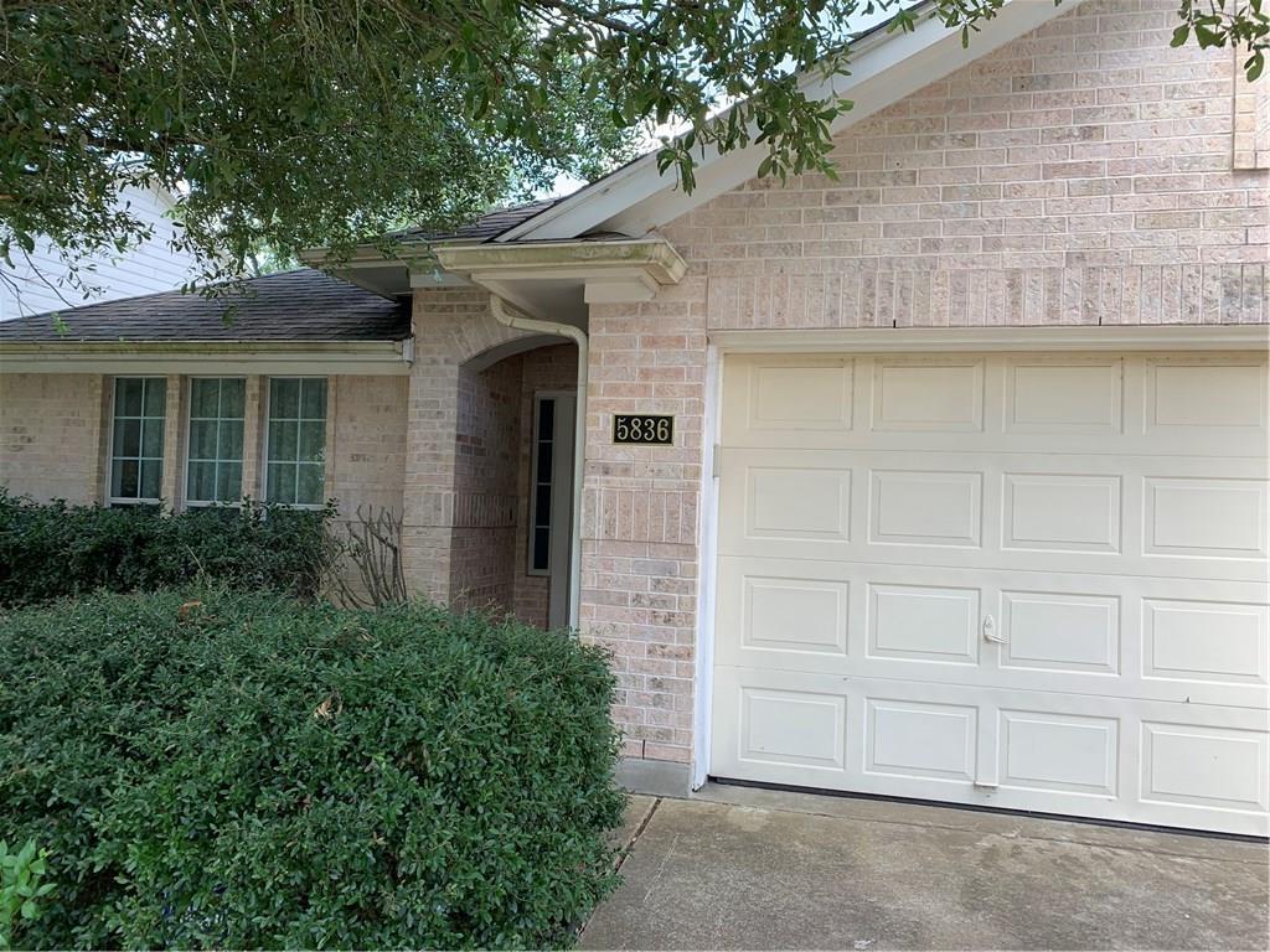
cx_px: 635
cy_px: 476
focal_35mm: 26
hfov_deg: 67.3
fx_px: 954
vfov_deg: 53.1
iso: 25
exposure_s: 1/220
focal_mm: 4.25
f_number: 1.8
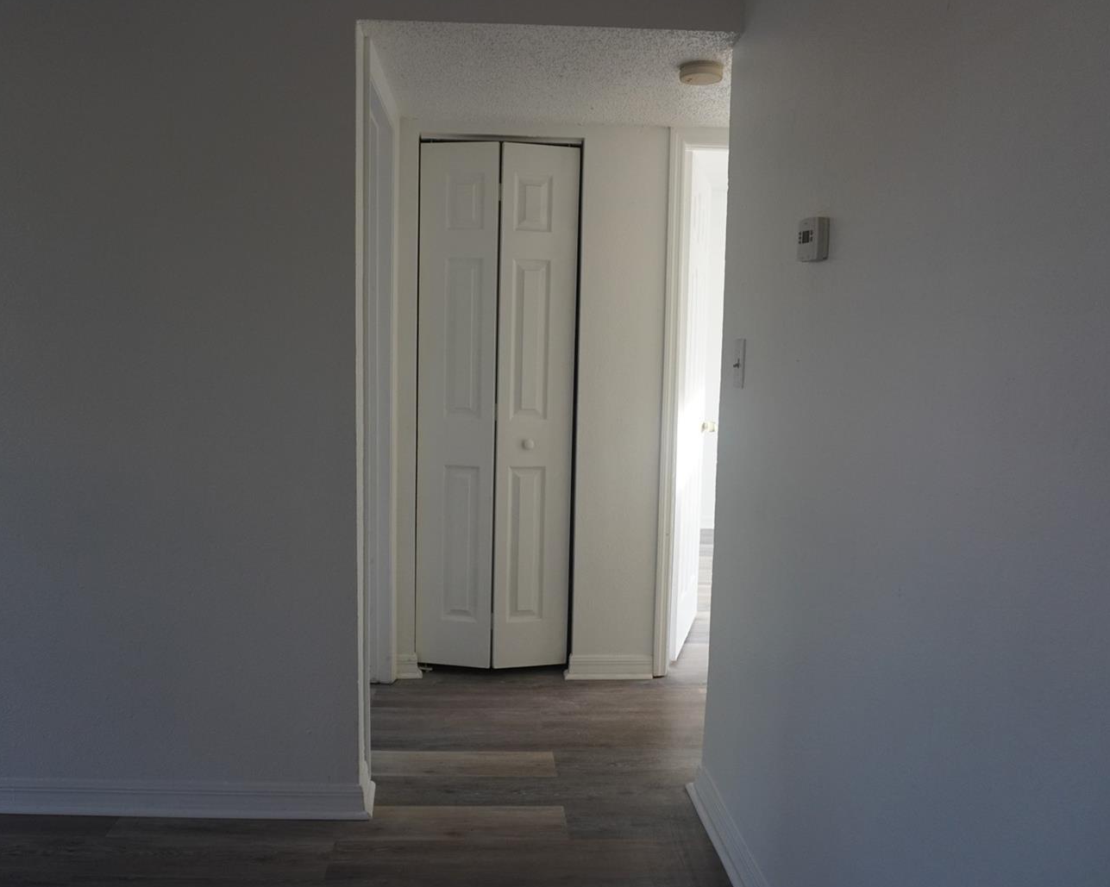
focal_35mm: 28
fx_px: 920
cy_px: 435
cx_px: 519
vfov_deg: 51.5
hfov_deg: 62.2
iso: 800
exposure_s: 1/160
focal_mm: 16
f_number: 4
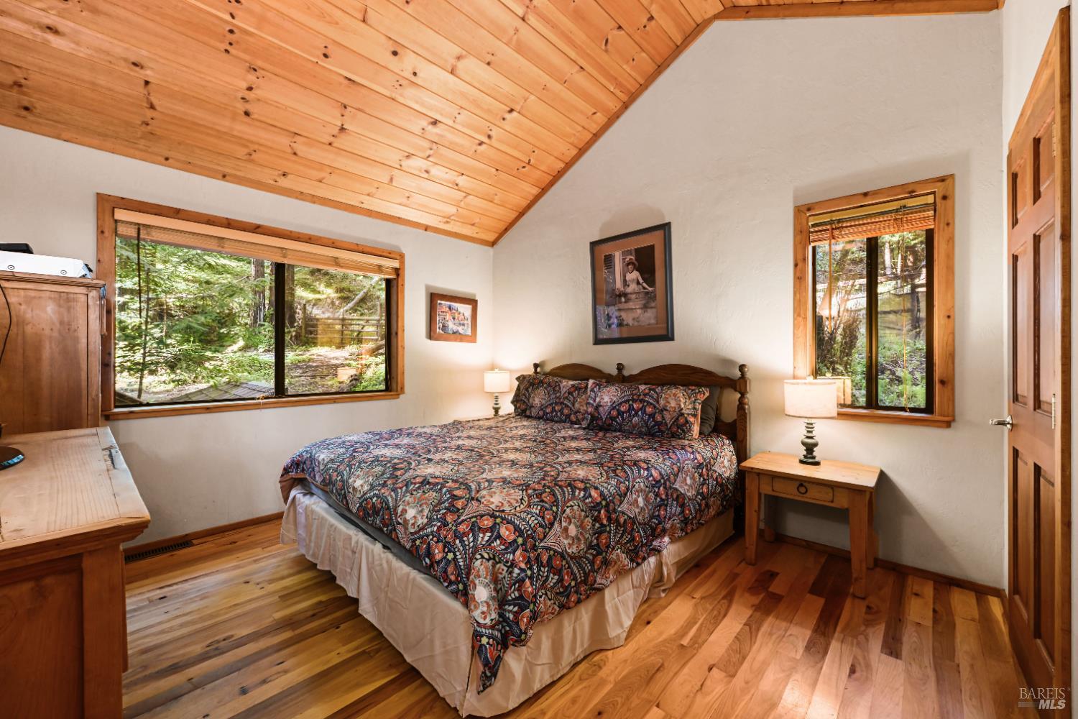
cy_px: 360
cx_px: 539
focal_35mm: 14
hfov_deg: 104.3
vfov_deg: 81.2
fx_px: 419
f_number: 11
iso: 1600
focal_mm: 14
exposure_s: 1/1.25
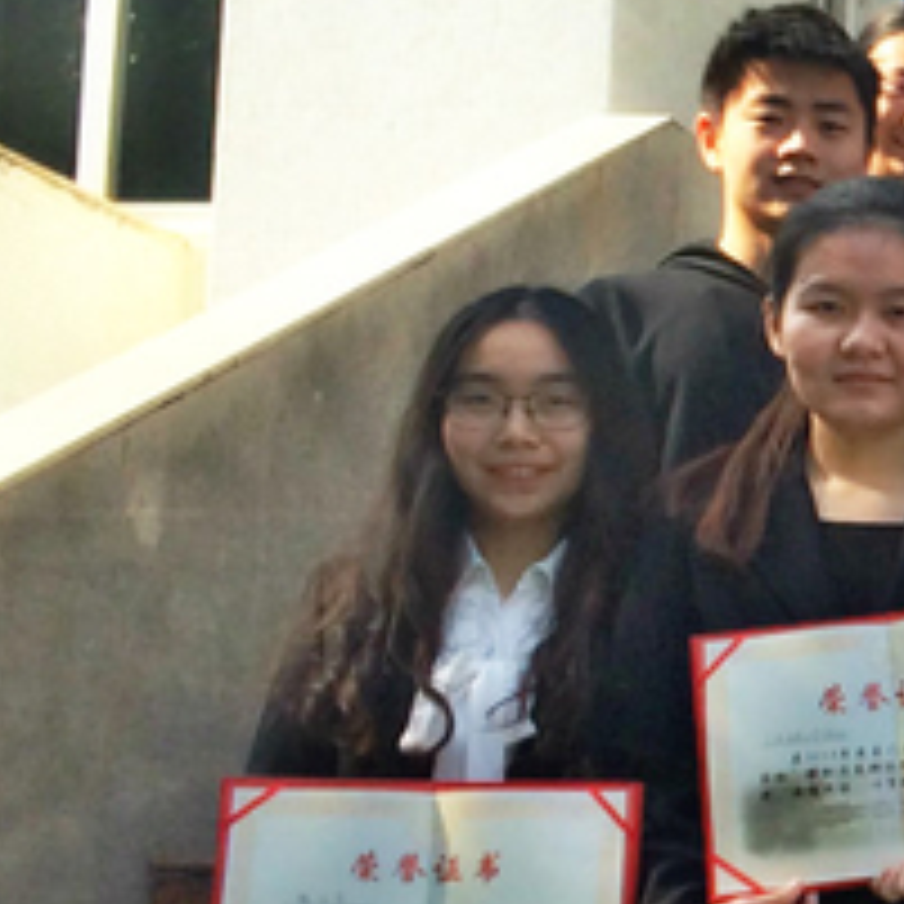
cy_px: 544
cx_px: 1943
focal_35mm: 132
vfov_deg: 13.2
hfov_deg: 11.6
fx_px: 3900
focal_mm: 4.12
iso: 32
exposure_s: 1/805
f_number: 2.2
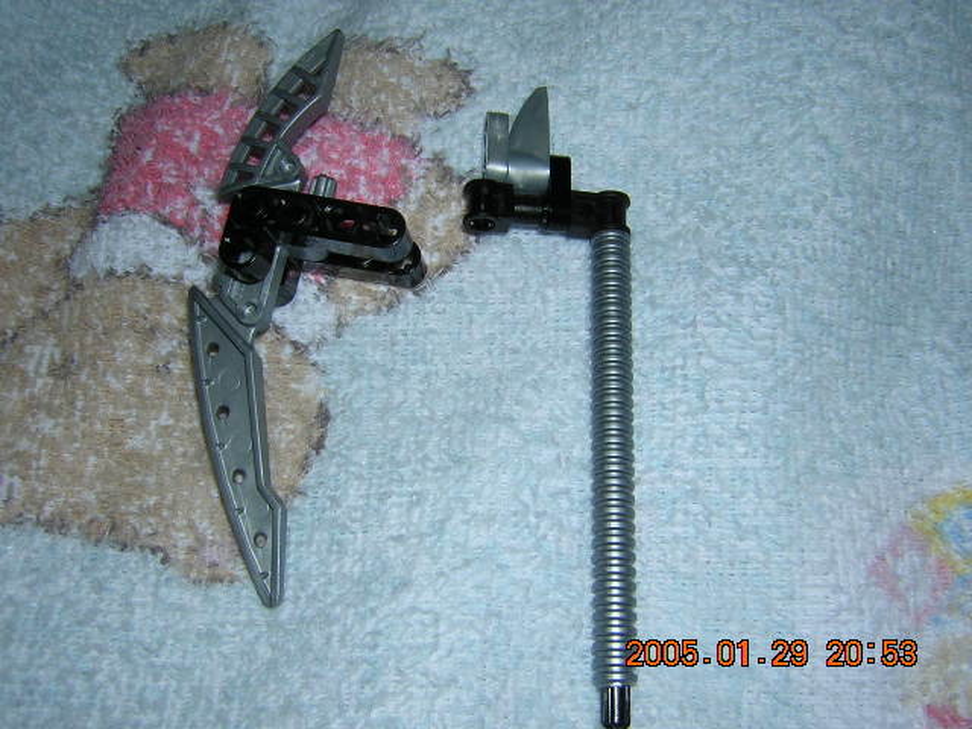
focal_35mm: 36
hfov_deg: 51.4
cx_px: 486
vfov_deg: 39.7
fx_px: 1011
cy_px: 364
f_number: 5.2
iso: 100
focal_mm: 4.7
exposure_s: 1/60.1
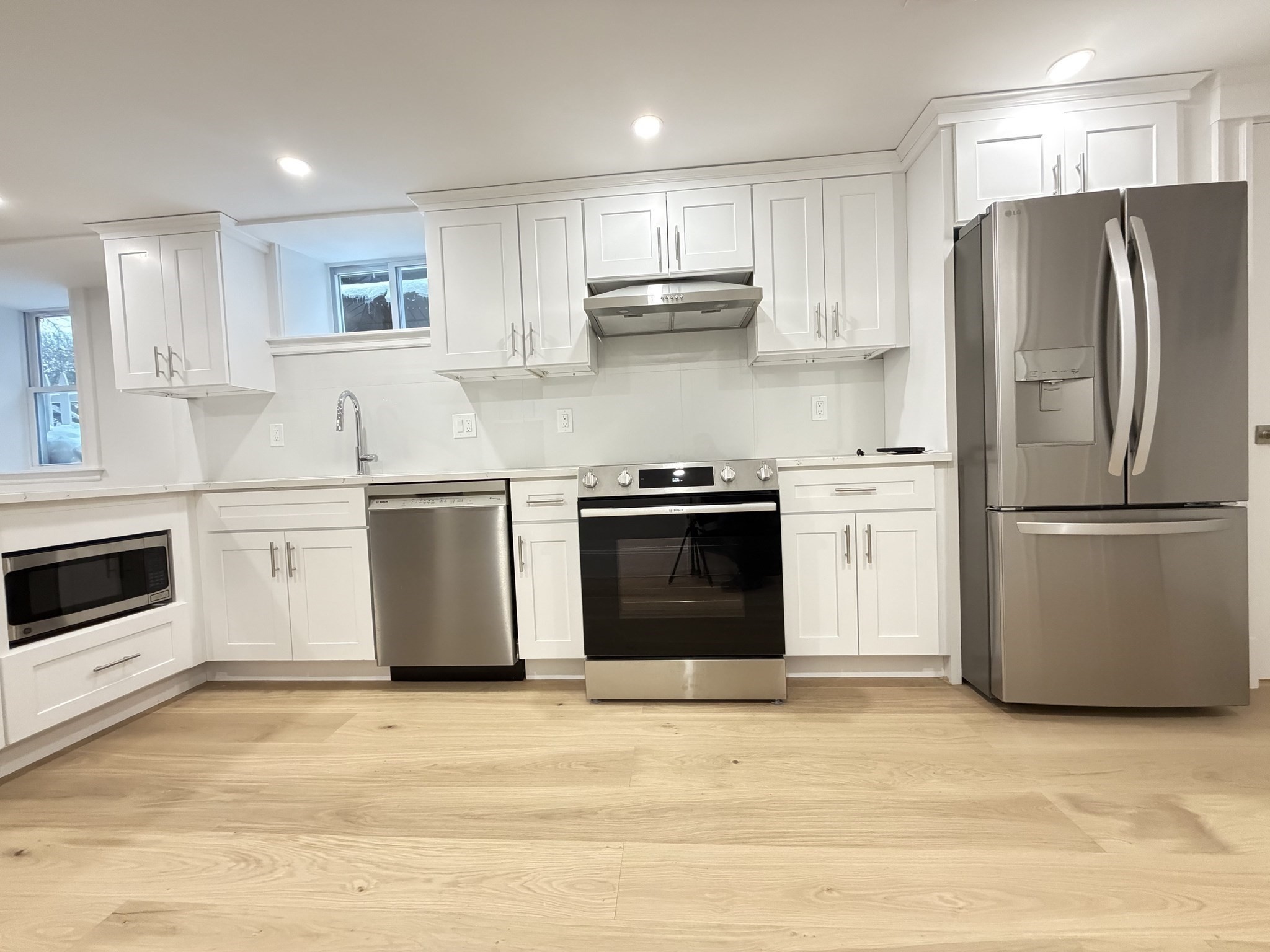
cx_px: 635
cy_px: 476
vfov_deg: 85.7
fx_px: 514
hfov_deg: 102.1
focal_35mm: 14
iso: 800
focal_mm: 2.22
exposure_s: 1/60
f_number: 2.2
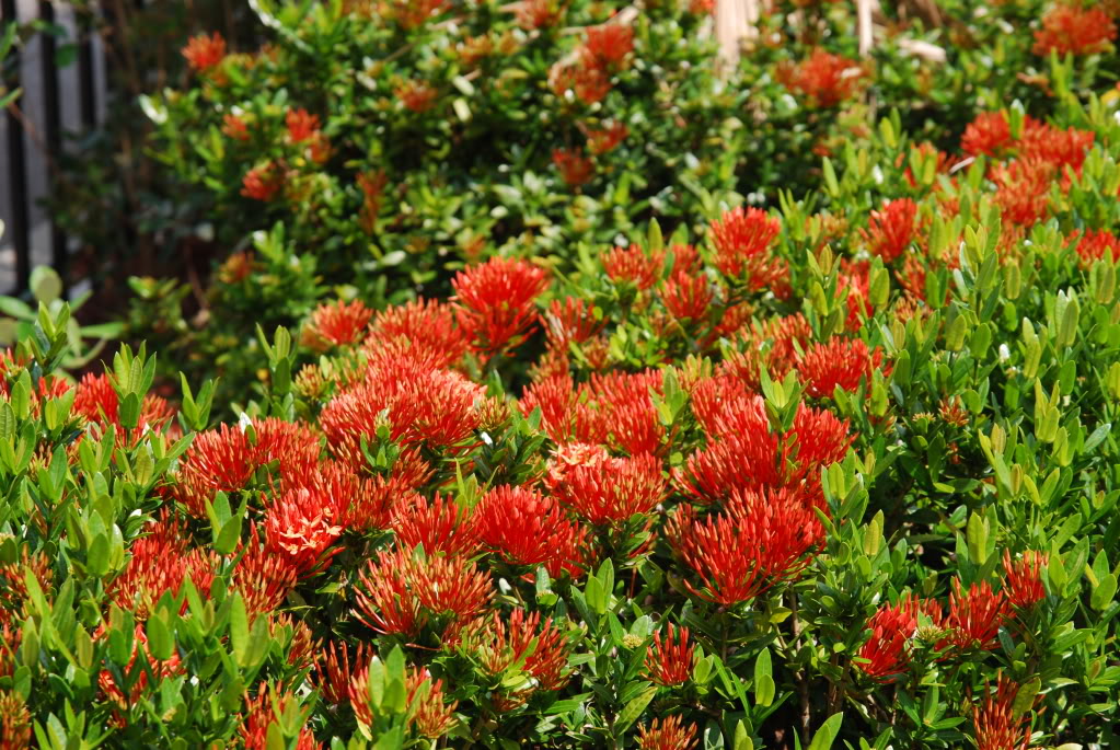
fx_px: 3271
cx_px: 560
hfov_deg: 19.4
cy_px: 375
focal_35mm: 105
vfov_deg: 13.1
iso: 100
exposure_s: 1/160
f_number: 6.3
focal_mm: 70
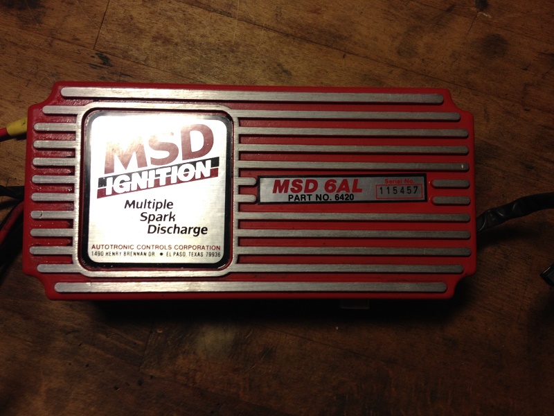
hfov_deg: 52.6
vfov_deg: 40.7
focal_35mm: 35
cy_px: 208
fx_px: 560
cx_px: 277
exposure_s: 1/40
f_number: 2.4
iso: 50
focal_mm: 4.28
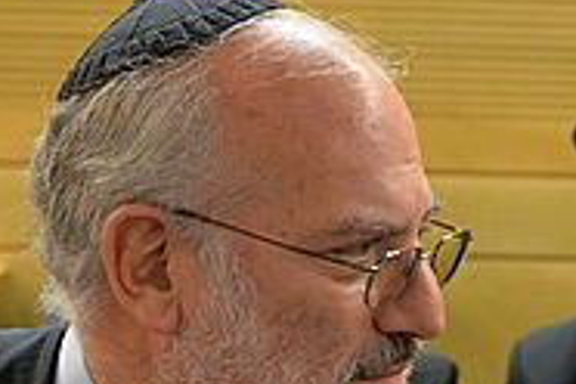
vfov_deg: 9.7
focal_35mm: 138
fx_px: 2208
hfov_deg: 14.2
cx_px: 777
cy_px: 561
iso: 3200
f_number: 2.8
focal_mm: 32
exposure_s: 1/100
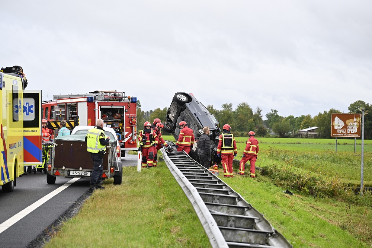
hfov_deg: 21.7
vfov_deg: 14.5
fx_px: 971
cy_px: 124
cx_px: 186
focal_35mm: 94
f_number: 4
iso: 110
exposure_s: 1/200
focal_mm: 94
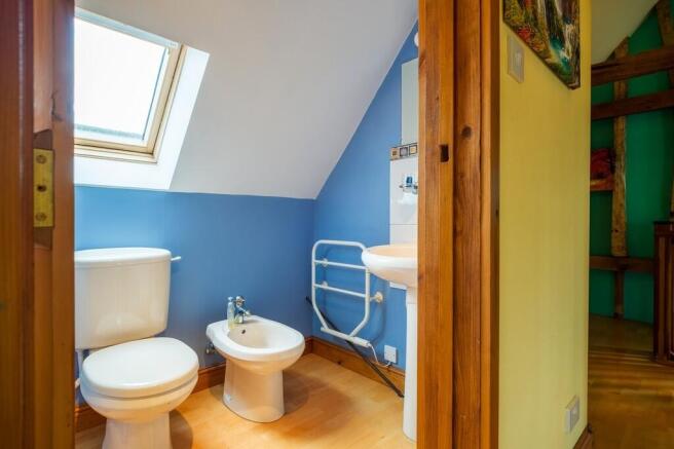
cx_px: 337
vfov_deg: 67.4
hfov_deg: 90.0
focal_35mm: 18
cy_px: 224
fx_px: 337
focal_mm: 11.8
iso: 160
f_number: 7.1
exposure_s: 1/15
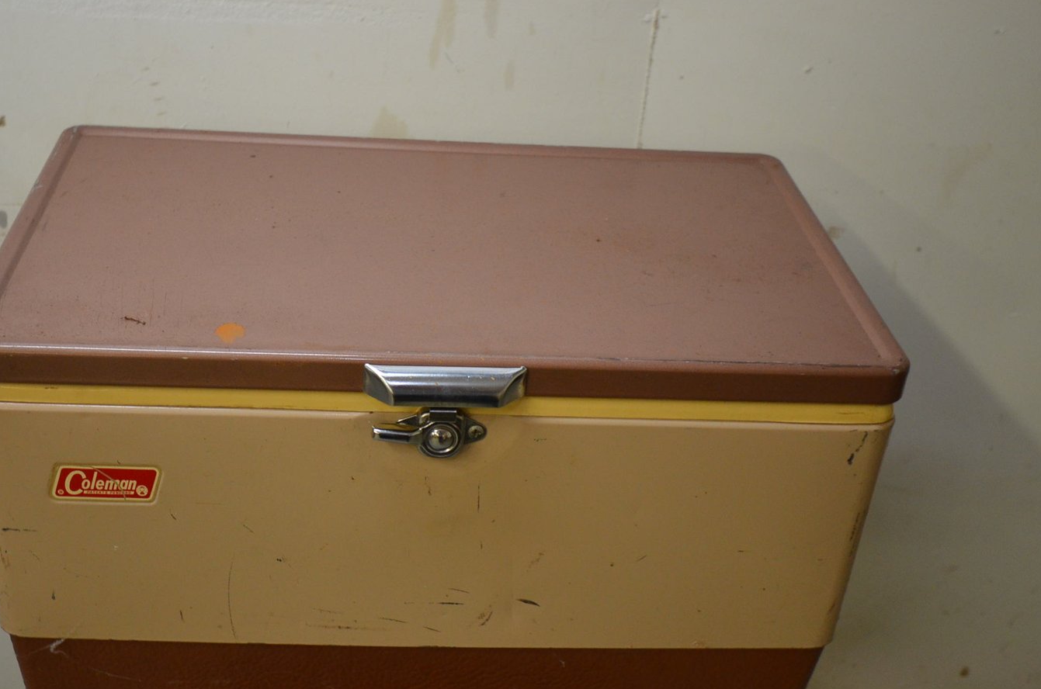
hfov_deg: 42.7
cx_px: 454
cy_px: 401
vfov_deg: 29.1
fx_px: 1327
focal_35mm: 46
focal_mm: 24
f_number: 4.5
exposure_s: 1/60
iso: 1100
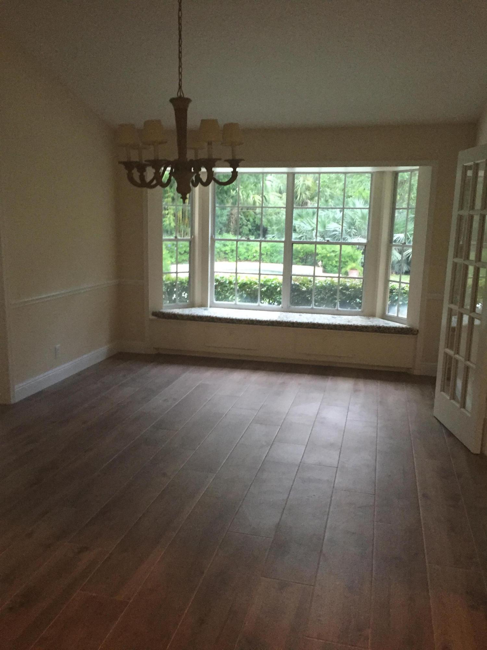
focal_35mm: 29
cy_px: 325
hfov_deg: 48.2
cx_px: 244
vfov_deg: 61.7
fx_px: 544
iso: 250
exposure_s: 1/20
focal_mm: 4.15
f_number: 2.2
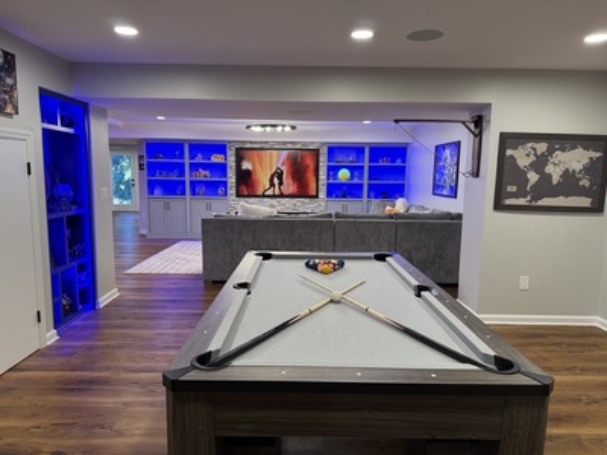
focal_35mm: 24
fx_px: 421
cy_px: 228
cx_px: 304
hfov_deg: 71.6
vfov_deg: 56.8
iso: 125
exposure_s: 1/60
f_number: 1.78
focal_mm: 6.76
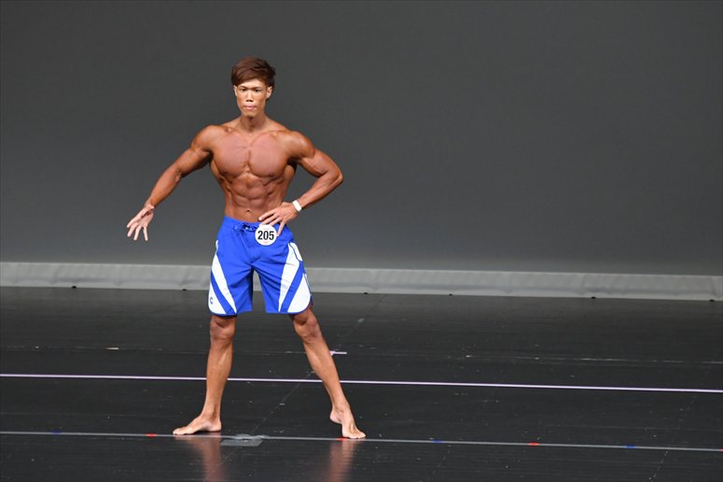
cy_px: 241
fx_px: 6323
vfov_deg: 4.4
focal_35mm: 315
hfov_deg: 6.5
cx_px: 362
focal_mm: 210
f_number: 5.6
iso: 4000
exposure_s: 1/400
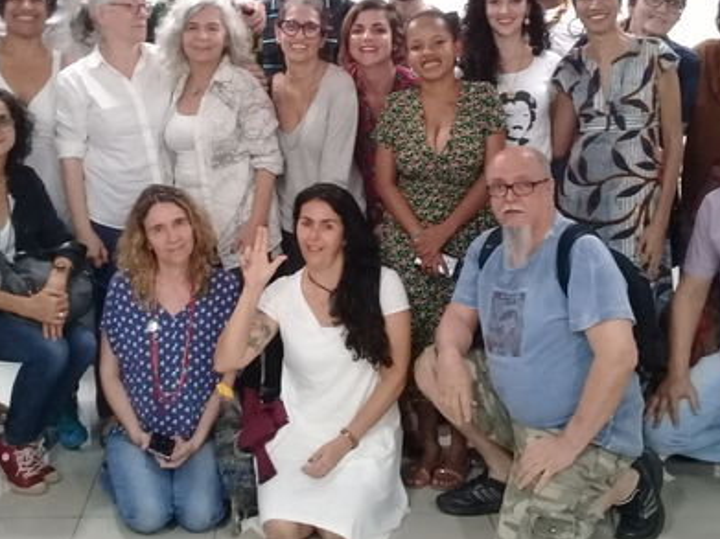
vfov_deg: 25.1
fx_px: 1206
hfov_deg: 33.2
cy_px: 170
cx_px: 304
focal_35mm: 58
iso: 250
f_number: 2.2
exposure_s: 1/15
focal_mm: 3.3
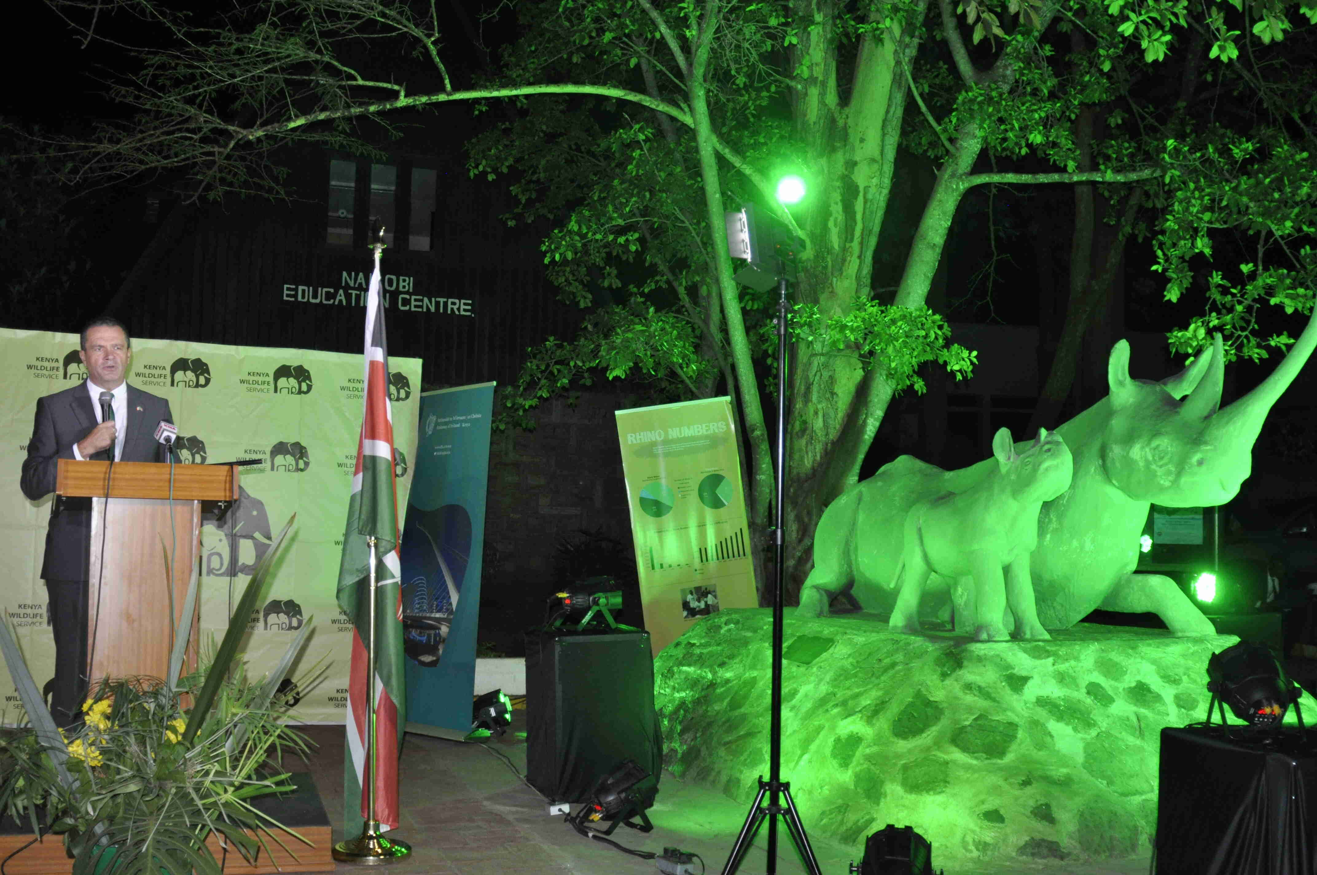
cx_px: 658
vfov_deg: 36.8
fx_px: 1315
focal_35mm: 36
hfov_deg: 53.2
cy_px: 438
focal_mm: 24
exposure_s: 1/100
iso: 800
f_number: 3.5
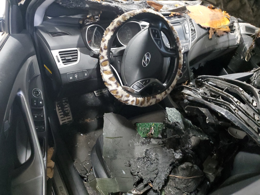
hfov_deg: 67.3
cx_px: 130
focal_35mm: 26
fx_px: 195
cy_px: 98
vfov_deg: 53.1
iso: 510
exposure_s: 1/15
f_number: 1.5
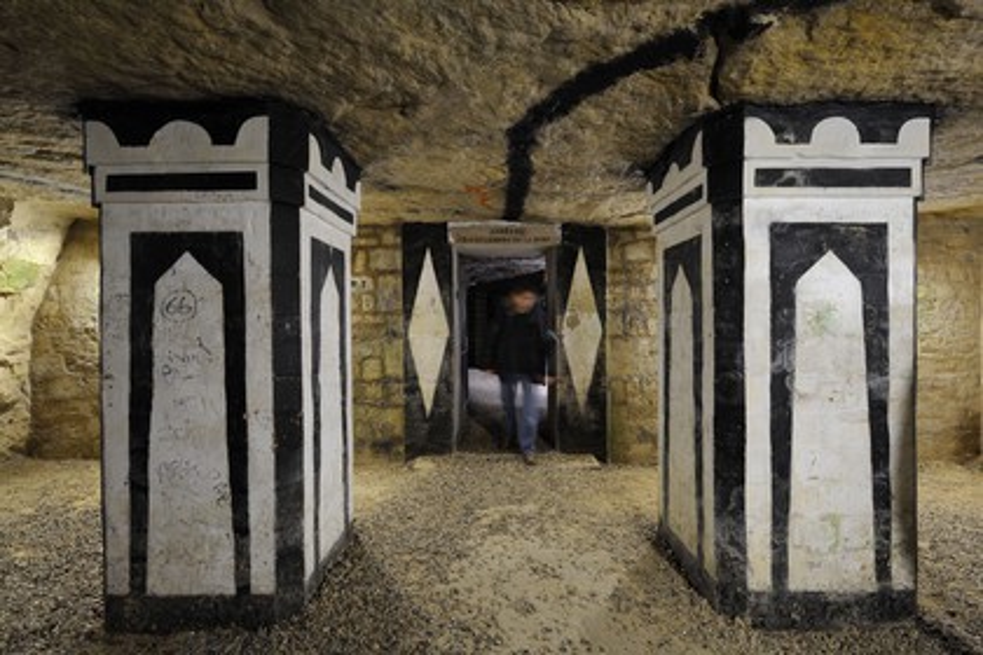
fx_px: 464
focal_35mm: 17
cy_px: 328
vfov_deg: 70.4
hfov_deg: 93.3
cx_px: 492
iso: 400
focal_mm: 17
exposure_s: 3
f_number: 9
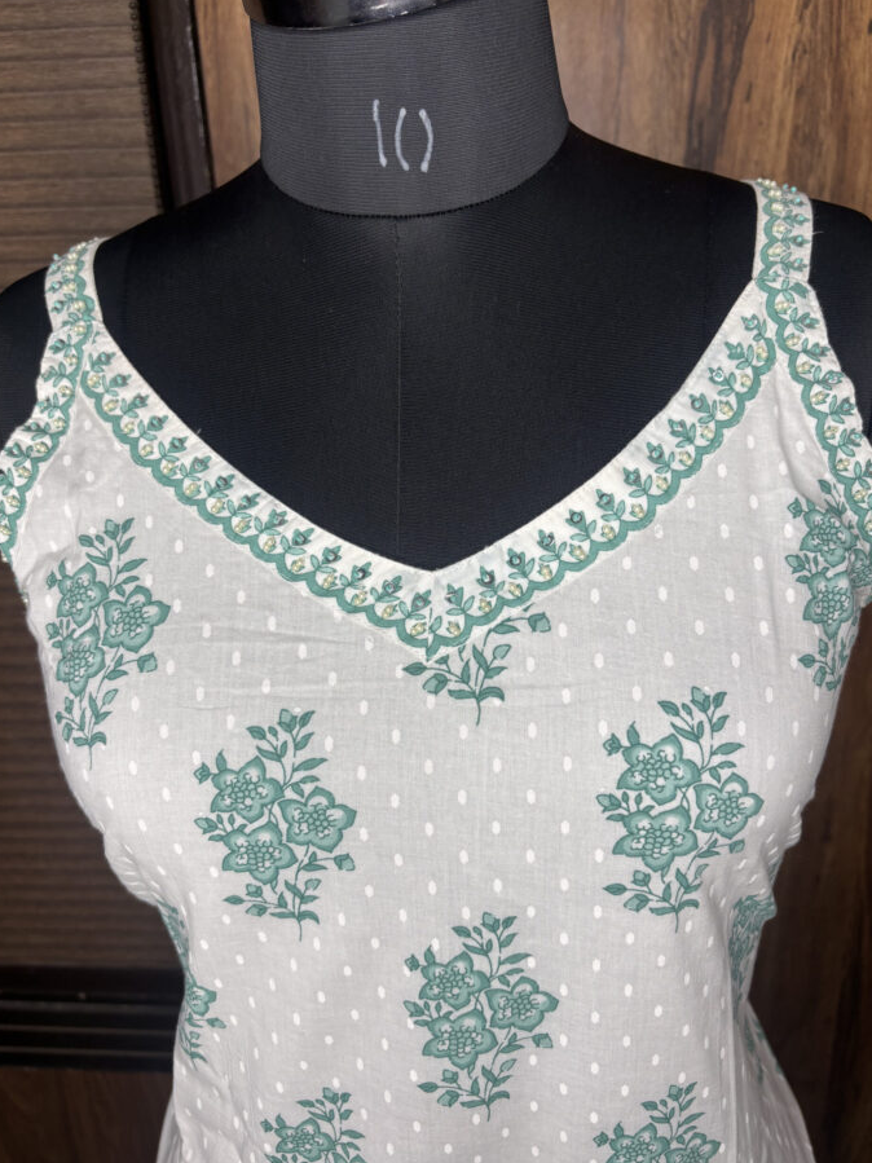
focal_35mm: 27
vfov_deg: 65.3
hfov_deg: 51.3
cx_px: 435
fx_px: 907
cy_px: 598
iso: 40
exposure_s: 1/100
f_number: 1.6
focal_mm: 5.96
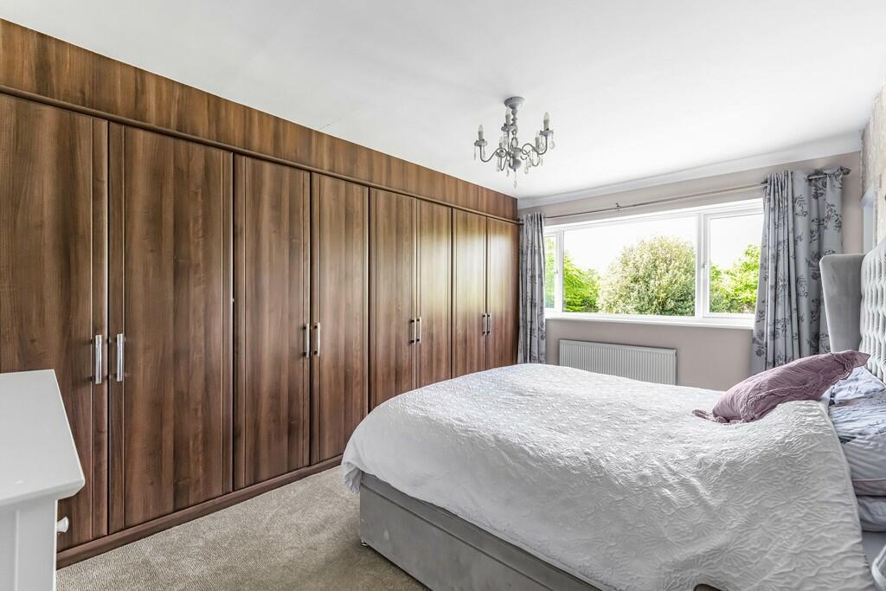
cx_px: 443
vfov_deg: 77.3
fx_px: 369
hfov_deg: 100.4
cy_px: 296
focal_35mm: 15
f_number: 8
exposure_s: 1/30
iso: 500
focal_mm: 15
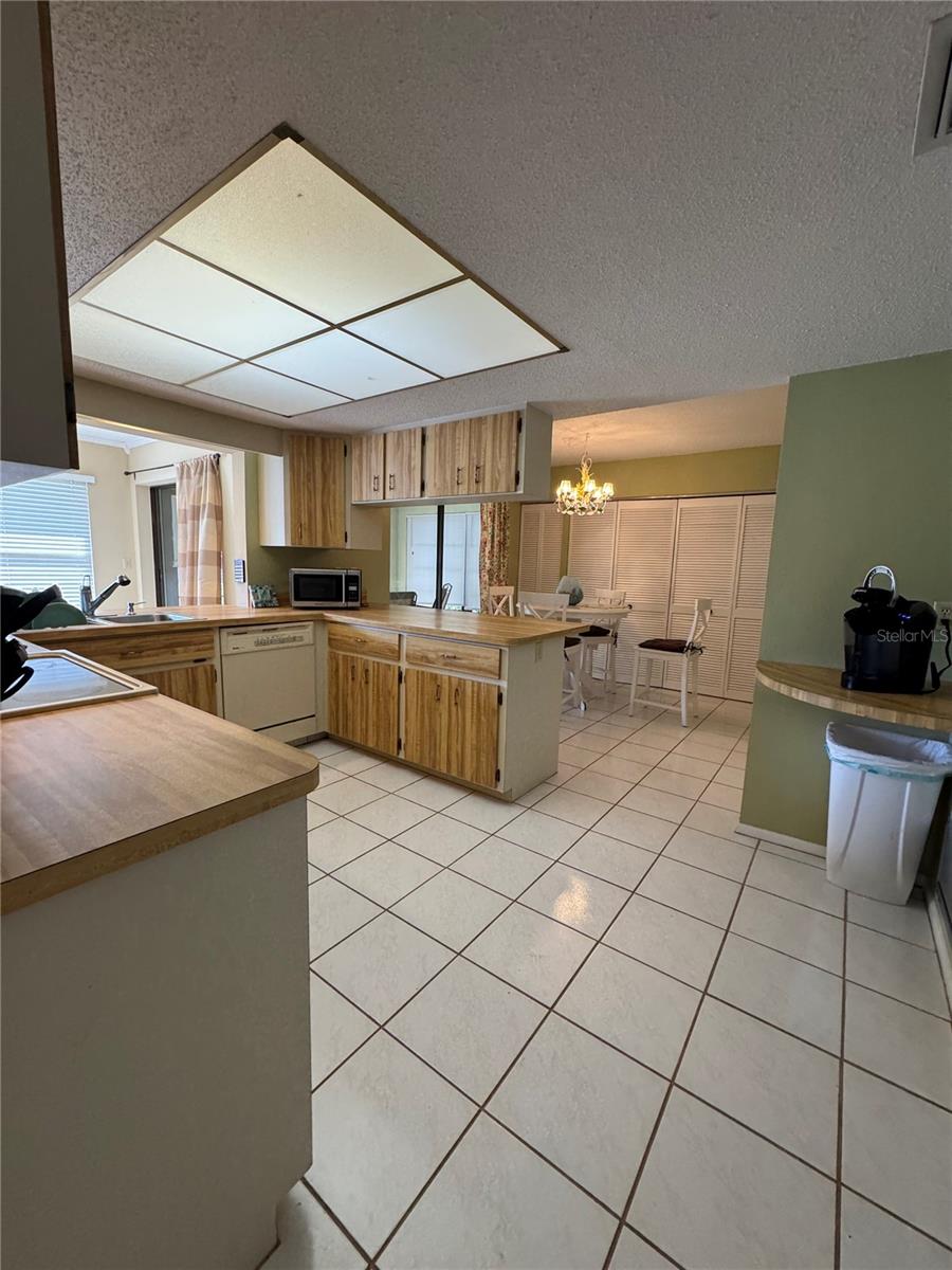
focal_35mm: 14
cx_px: 476
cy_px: 635
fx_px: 513
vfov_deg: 102.1
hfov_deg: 85.7
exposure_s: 1/120
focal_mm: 2.22
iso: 250
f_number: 2.2
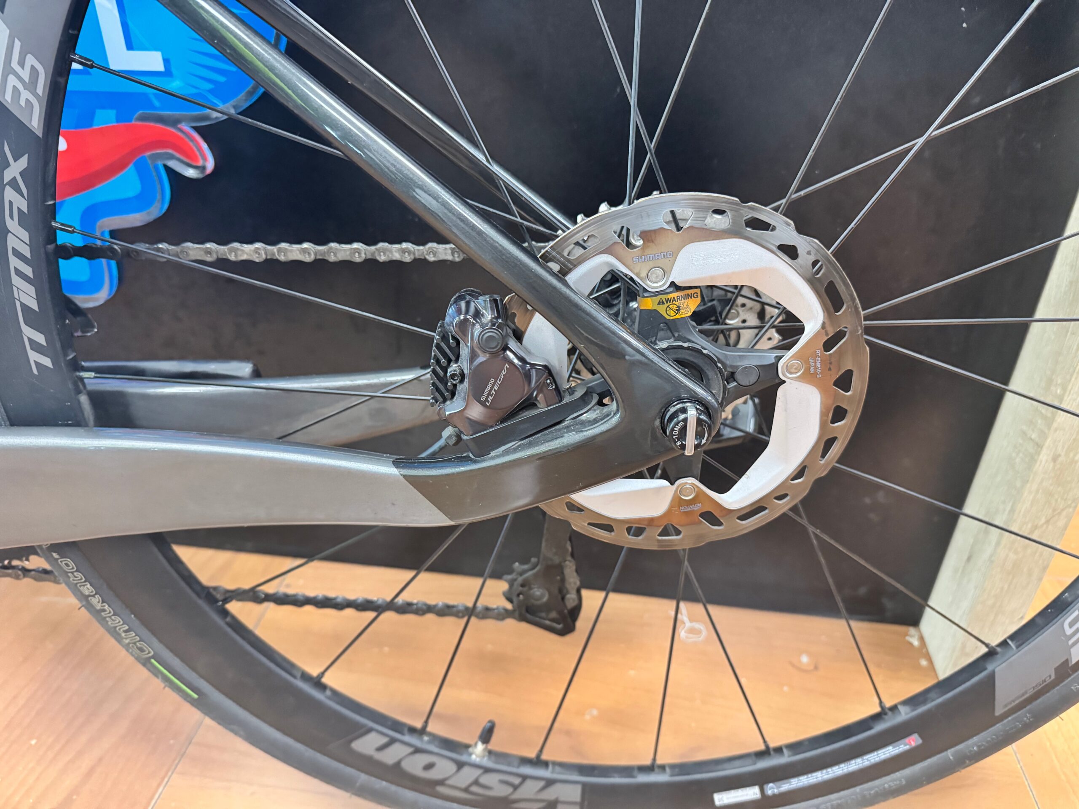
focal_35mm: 24
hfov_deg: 71.6
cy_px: 404
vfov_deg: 56.8
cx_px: 540
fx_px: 748
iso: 800
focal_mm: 6.76
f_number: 1.78
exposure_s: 1/50
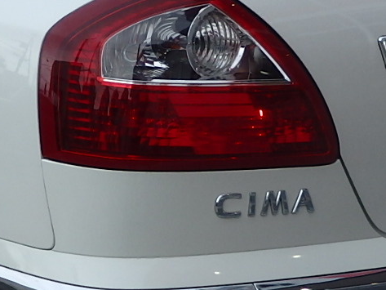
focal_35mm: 134
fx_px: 1495
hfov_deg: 14.7
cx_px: 135
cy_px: 124
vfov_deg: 11.1
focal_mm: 6
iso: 125
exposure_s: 1/800
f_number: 3.4
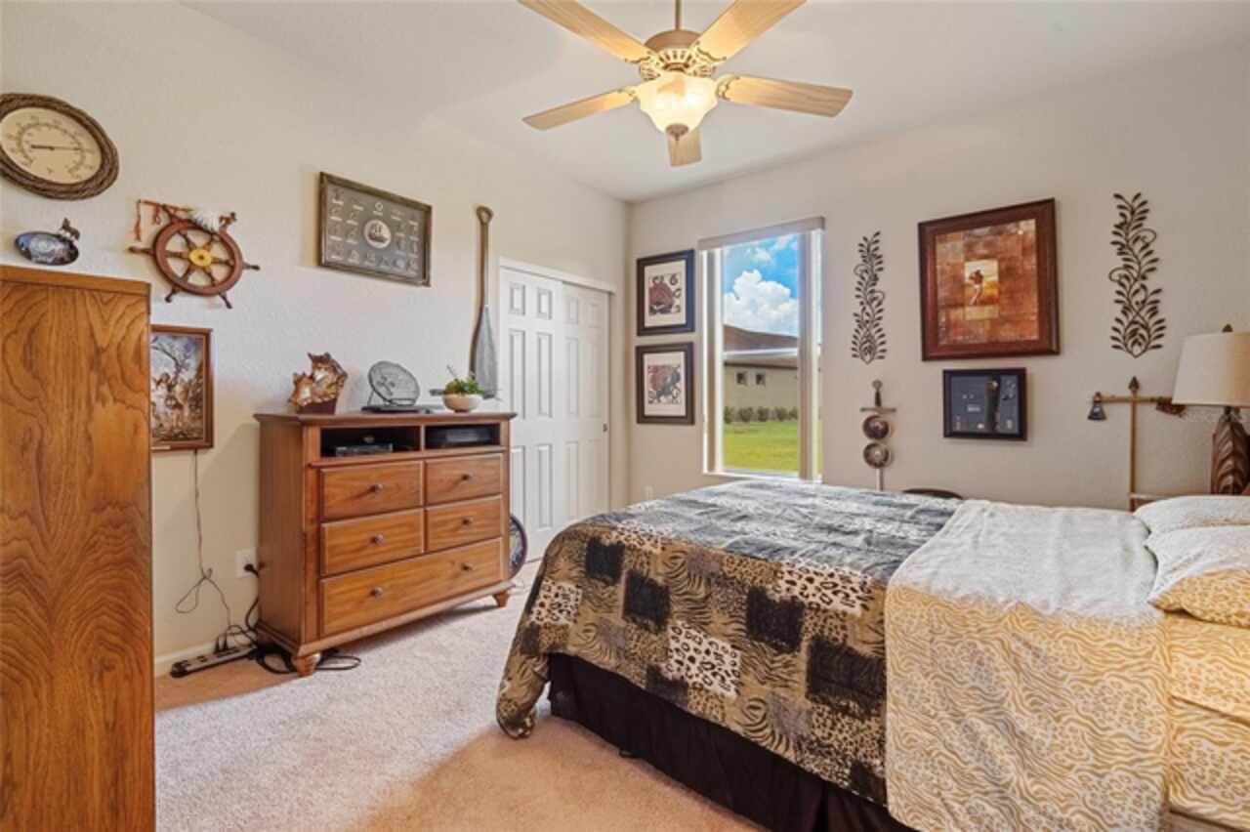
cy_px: 416
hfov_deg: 96.8
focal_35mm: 16
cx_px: 625
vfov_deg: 73.7
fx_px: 555
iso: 400
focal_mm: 16
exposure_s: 1/250
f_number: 8
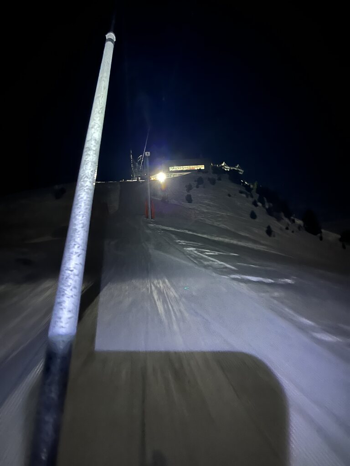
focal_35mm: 26
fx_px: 351
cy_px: 233
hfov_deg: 53.1
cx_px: 175
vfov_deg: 67.3
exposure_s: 1/9
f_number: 1.6
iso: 2500
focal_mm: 5.1
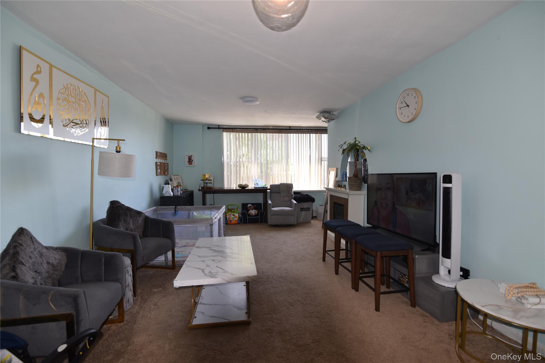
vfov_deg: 73.8
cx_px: 272
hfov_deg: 96.7
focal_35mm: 16
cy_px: 182
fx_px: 242
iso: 400
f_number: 4
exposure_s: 1/125
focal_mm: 16
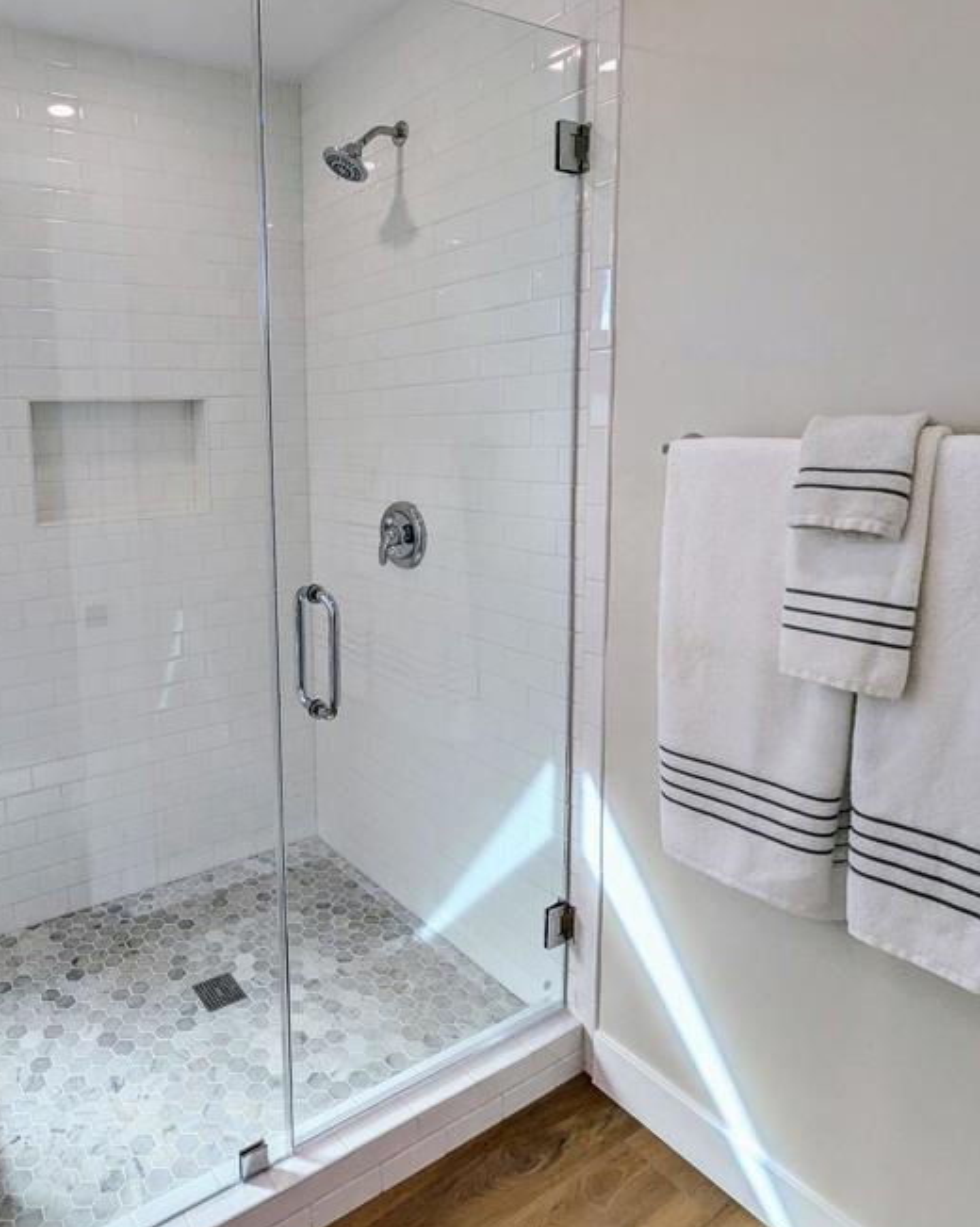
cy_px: 529
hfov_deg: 64.4
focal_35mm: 20
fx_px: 726
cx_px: 258
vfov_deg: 80.0
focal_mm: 1.95
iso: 49
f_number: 2.2
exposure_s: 1/433
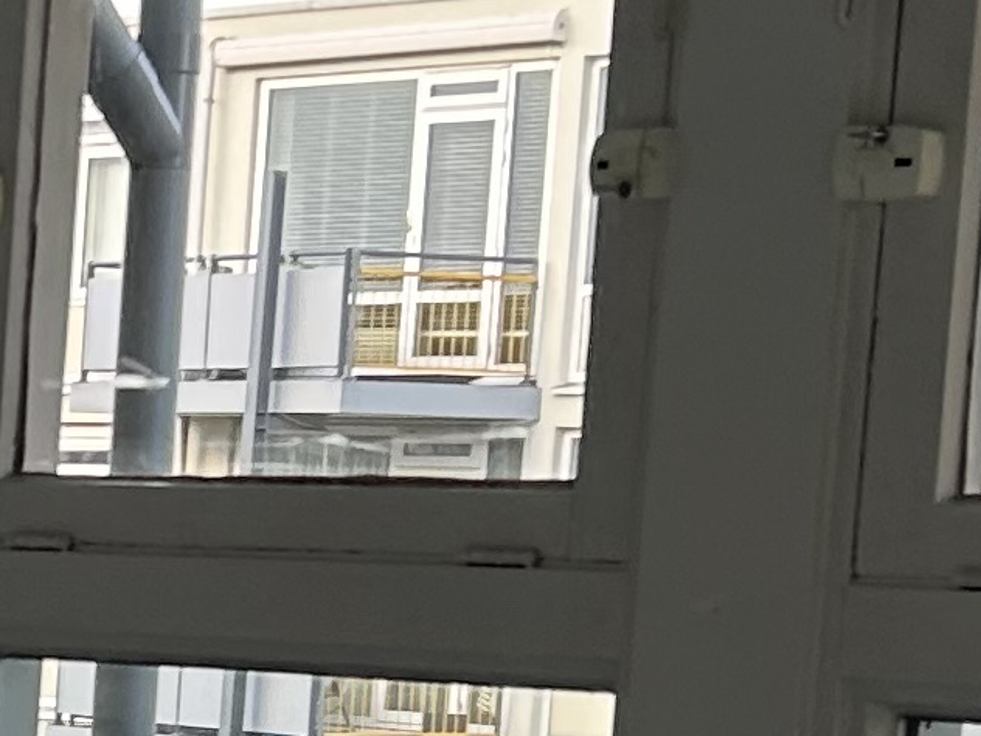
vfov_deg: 8.7
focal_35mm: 166
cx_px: -872
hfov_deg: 11.0
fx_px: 4704
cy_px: 1079
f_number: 1.5
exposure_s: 1/121
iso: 64
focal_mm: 5.7
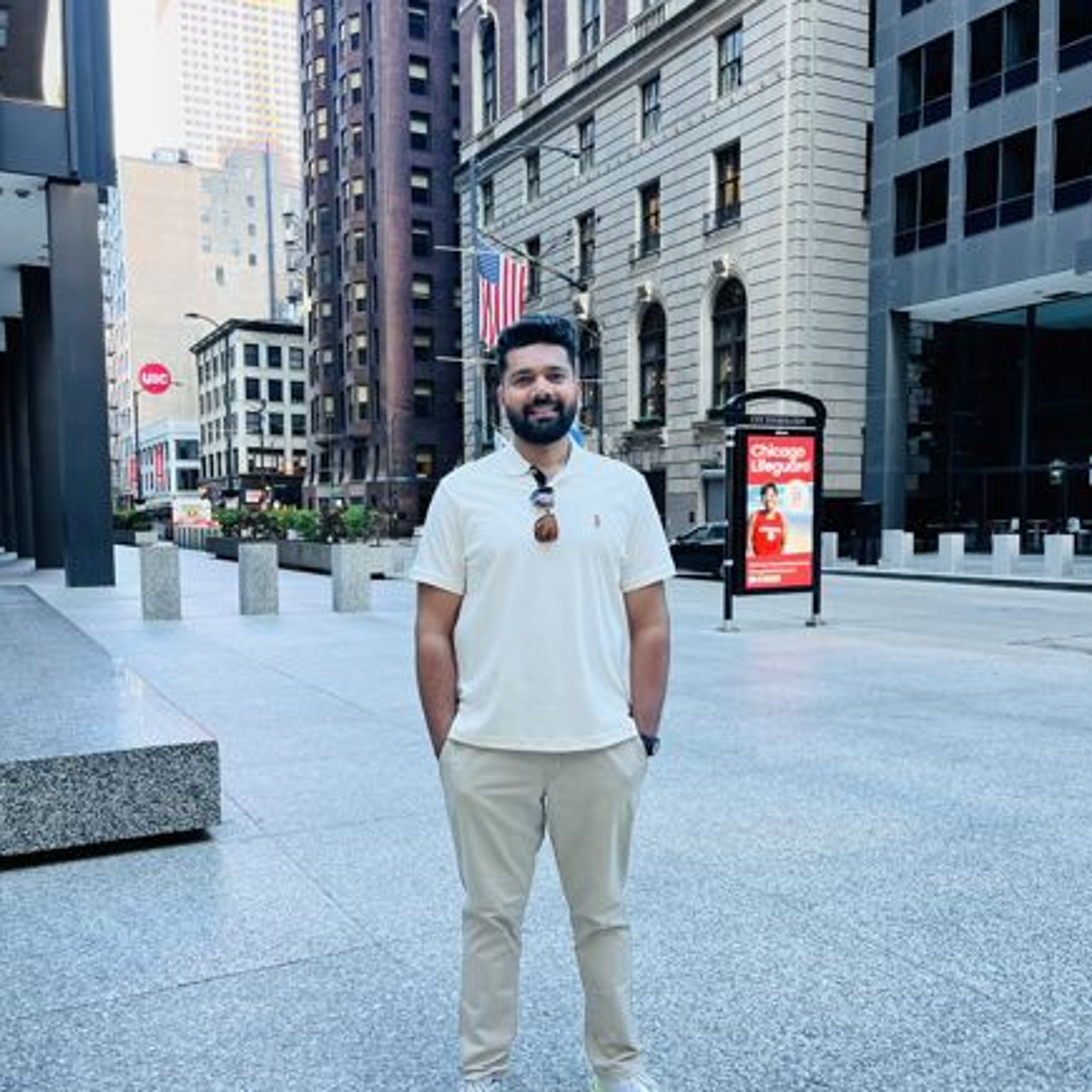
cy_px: 609
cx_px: 550
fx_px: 1106
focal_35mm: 31
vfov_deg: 52.4
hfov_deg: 52.5
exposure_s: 1/121
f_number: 1.6
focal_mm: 5.1
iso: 64
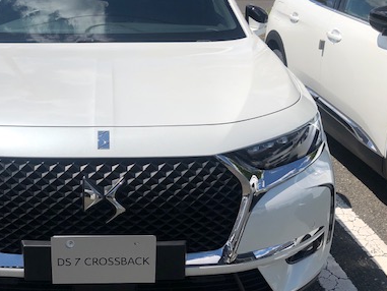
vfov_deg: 30.9
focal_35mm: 47
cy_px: 128
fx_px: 526
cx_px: 109
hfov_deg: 39.6
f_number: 1.8
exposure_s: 1/4367
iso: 20
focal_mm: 3.99
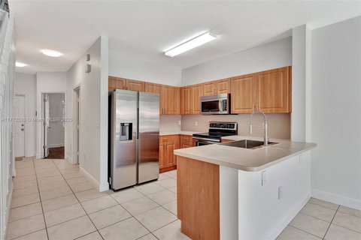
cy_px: 120
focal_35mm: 18
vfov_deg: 68.9
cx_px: 180
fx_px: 175
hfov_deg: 91.6
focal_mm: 17.5
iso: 400
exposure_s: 1/5
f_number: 8
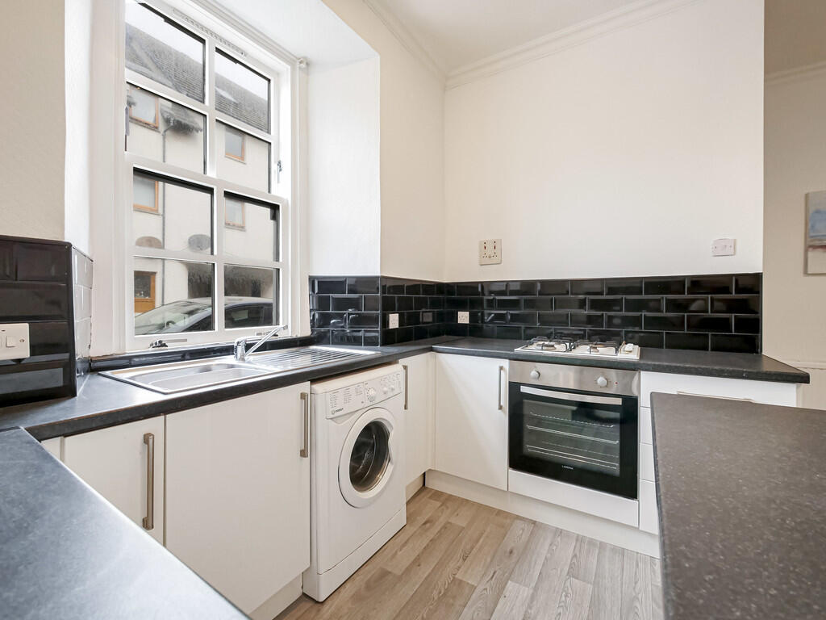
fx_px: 334
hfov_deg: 102.1
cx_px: 413
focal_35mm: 14
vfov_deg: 85.7
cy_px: 310
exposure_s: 1/60
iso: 800
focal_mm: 7
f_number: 4
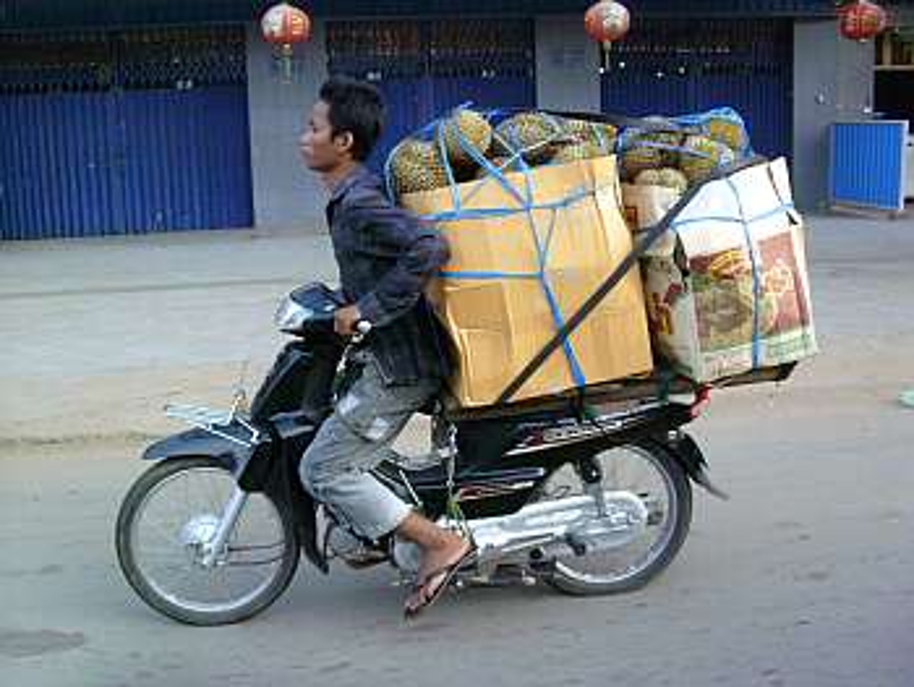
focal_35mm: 38
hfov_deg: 48.9
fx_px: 1004
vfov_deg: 37.8
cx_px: 457
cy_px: 344
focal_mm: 6.3
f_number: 2.8
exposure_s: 1/309
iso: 400
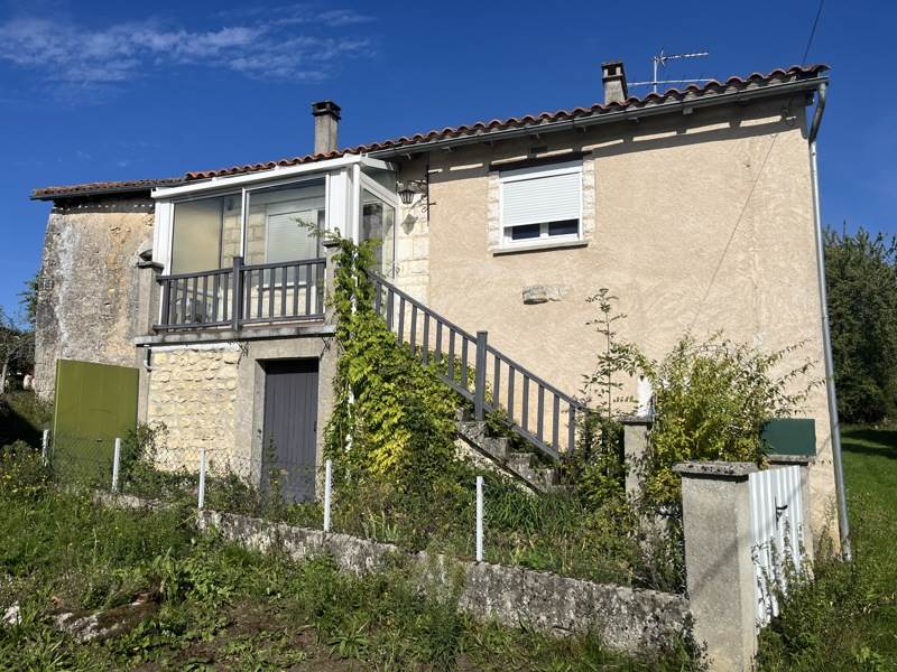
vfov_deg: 53.1
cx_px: 448
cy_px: 336
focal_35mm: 26
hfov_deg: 67.3
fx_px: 674
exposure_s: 1/8403
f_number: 1.6
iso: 50
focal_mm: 5.1
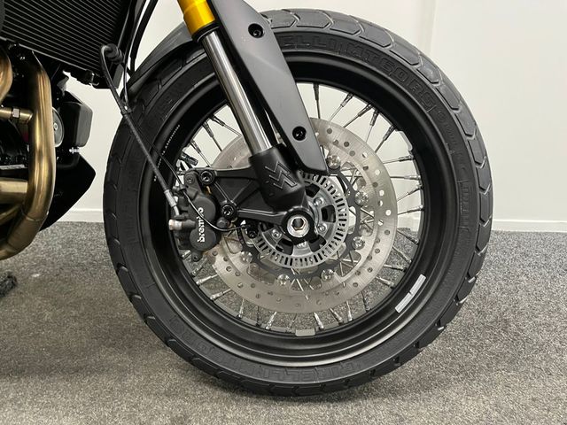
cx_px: 284
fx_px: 426
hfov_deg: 67.3
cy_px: 212
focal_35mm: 26
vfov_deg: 53.1
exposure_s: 1/50
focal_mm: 5.1
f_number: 1.6
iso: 400
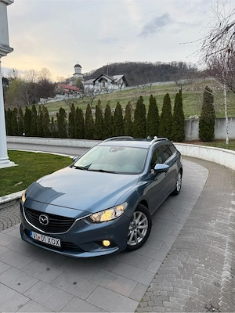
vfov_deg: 71.6
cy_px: 156
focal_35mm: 24
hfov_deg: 56.8
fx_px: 217
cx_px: 118
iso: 100
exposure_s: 1/224
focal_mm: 6.76
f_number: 1.78
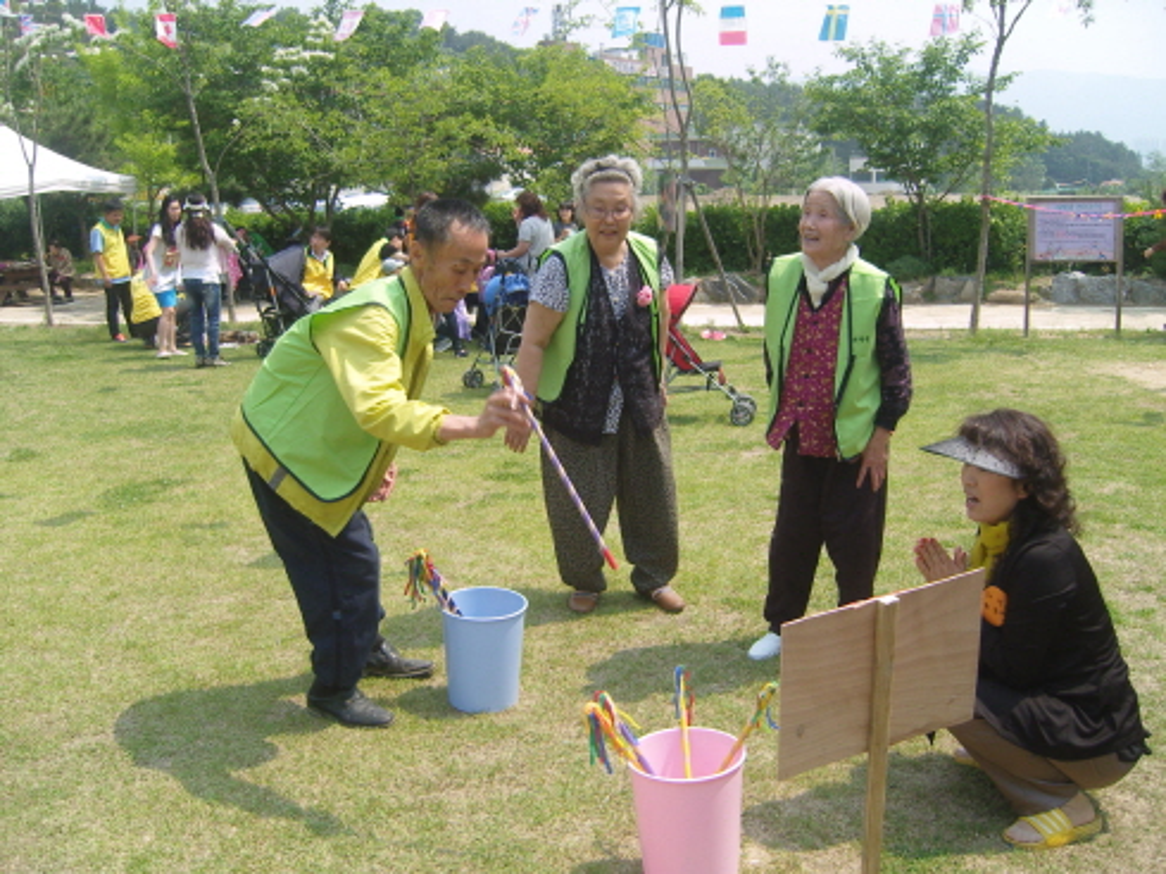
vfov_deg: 41.8
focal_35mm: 34
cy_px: 437
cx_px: 583
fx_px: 1145
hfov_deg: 54.0
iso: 100
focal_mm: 7.3
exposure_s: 1/200
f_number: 7
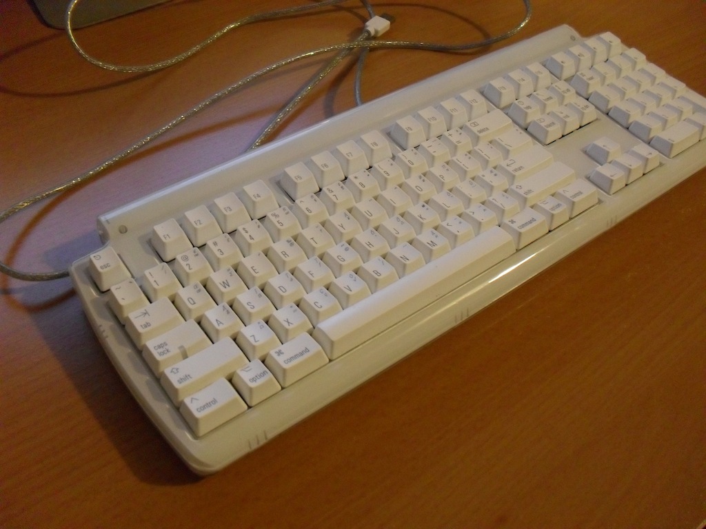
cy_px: 264
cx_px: 353
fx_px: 714
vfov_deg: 40.7
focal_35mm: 35
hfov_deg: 52.6
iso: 320
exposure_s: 1/15
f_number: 3.2
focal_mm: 6.3
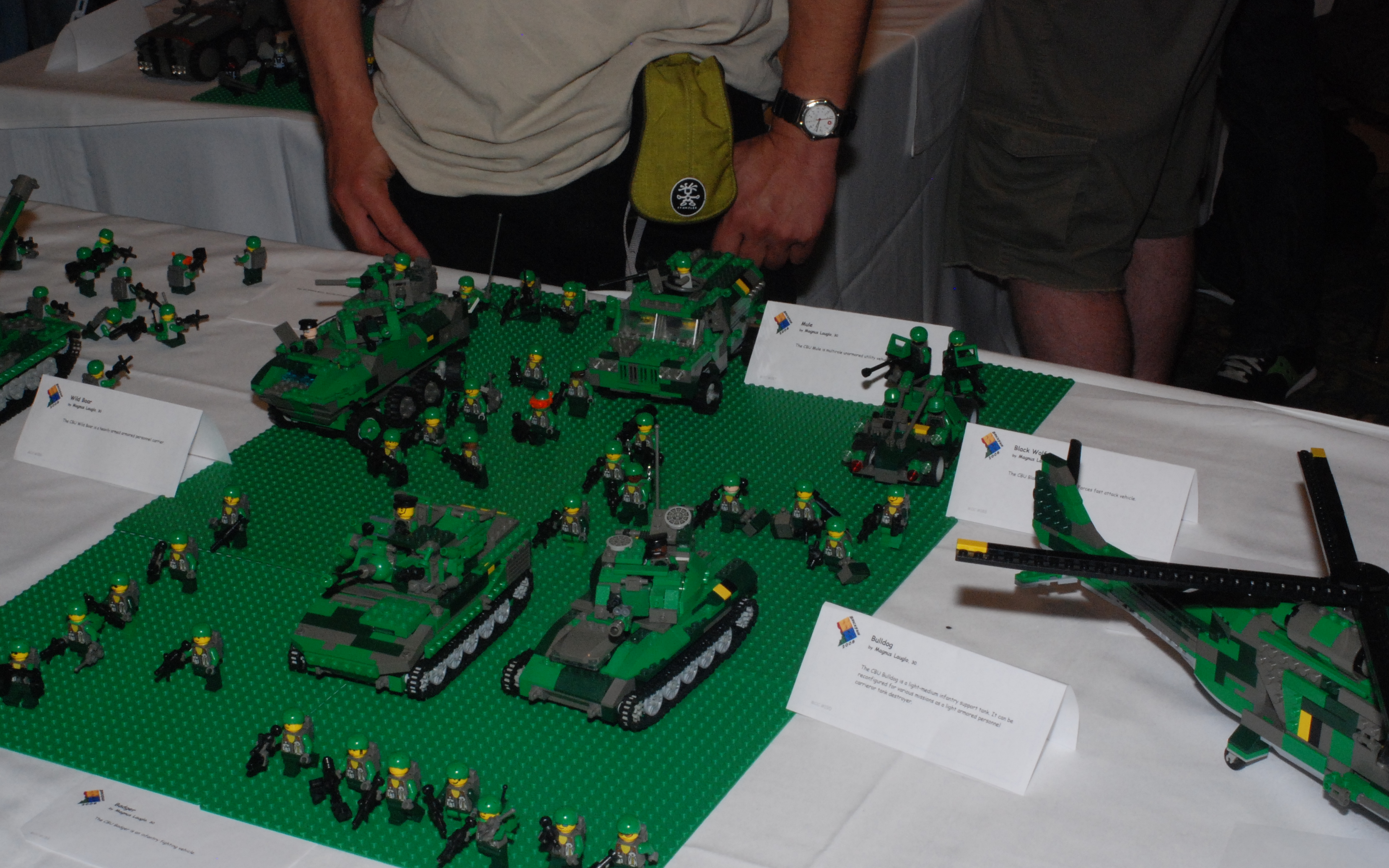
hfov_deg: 32.6
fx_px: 2369
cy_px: 487
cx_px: 583
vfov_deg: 20.7
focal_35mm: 63
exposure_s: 1/60
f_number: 20
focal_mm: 35
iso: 640
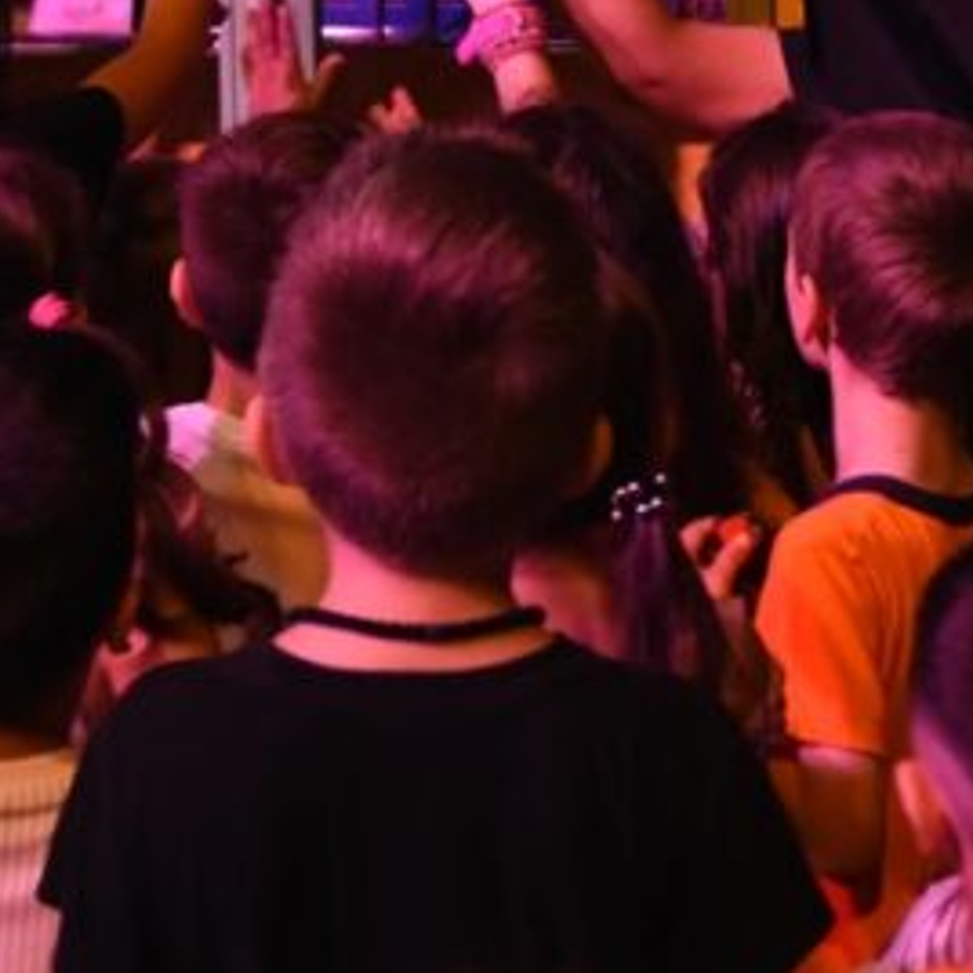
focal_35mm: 132
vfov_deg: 13.0
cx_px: 552
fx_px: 4186
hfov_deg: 13.3
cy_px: -136
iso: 2500
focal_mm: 27
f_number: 2.8
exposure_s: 1/80
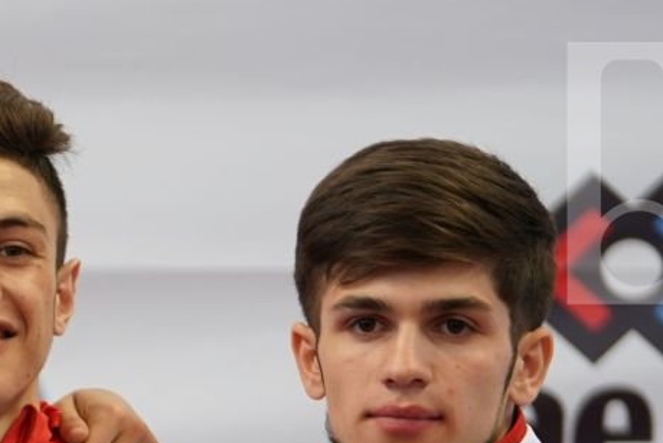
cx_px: -275
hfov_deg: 3.7
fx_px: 10095
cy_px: 684
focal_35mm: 548
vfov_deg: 2.5
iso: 800
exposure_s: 1/250
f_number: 2.8
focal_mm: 140
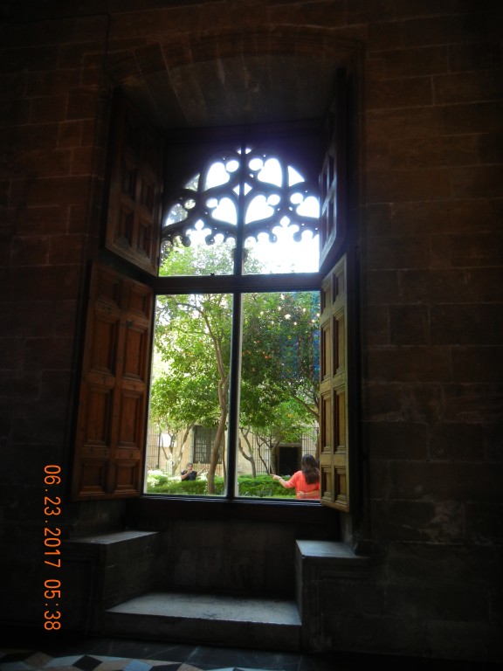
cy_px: 336
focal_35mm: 30
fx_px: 581
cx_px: 252
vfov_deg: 60.0
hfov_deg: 46.8
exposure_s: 1/56
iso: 160
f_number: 3.5
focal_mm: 5.4
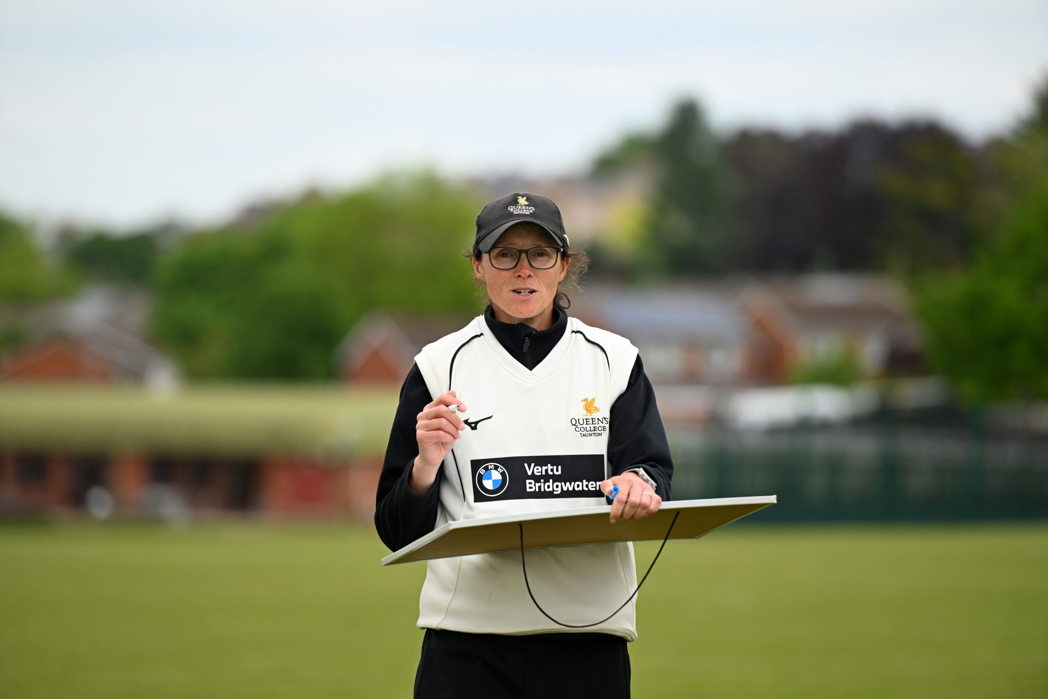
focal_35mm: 200
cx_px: 524
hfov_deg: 10.3
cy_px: 350
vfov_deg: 6.9
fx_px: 5822
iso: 250
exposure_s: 1/2000
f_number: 2.8
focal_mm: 200
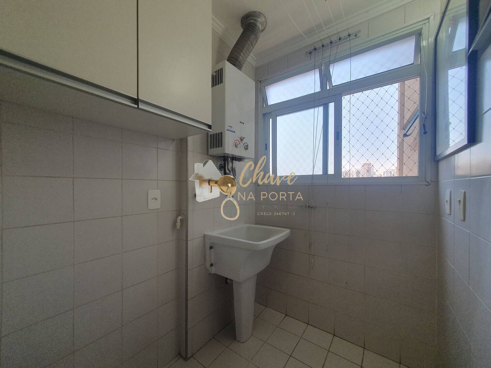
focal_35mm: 13
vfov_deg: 89.9
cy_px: 184
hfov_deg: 106.2
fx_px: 184
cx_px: 246
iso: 50
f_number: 2.2
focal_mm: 1.8
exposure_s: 1/153
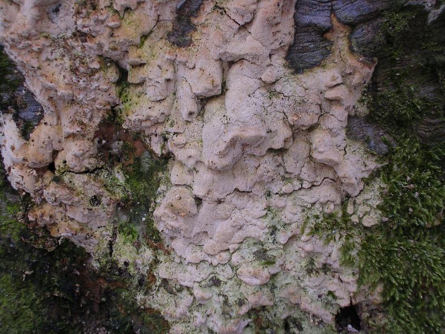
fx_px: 926
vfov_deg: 20.4
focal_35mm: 72
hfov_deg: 27.0
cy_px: 167
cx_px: 222
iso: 100
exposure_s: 1/14.3
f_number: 3.7
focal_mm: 10.9
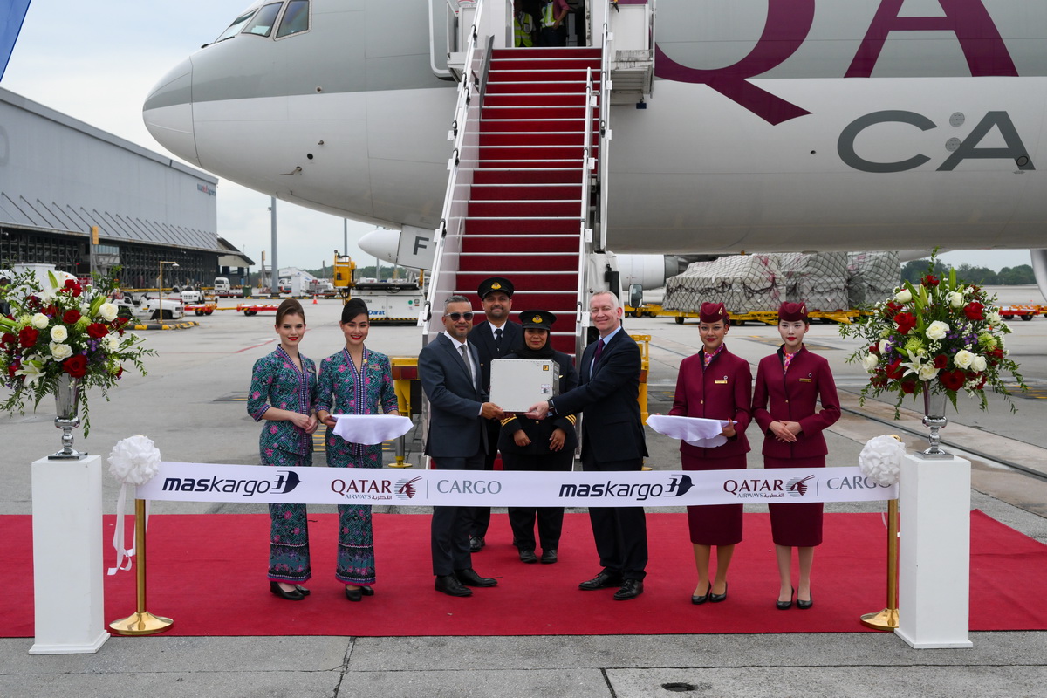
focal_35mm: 43
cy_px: 349
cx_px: 524
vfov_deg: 31.2
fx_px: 1250
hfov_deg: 45.4
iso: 1250
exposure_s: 1/4000
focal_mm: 43
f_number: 8
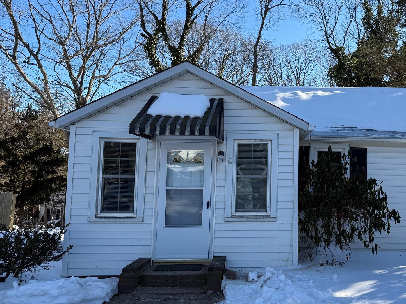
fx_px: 399
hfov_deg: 52.4
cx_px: 285
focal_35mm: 34
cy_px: 144
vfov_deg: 41.8
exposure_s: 1/2110
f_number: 1.78
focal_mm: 6.76
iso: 80
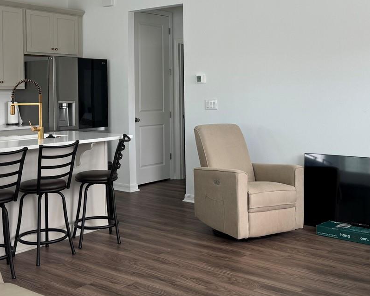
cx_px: 161
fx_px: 515
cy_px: 97
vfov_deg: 31.8
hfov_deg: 39.5
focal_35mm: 47
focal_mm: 6.76
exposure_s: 1/121
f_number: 1.78
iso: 50
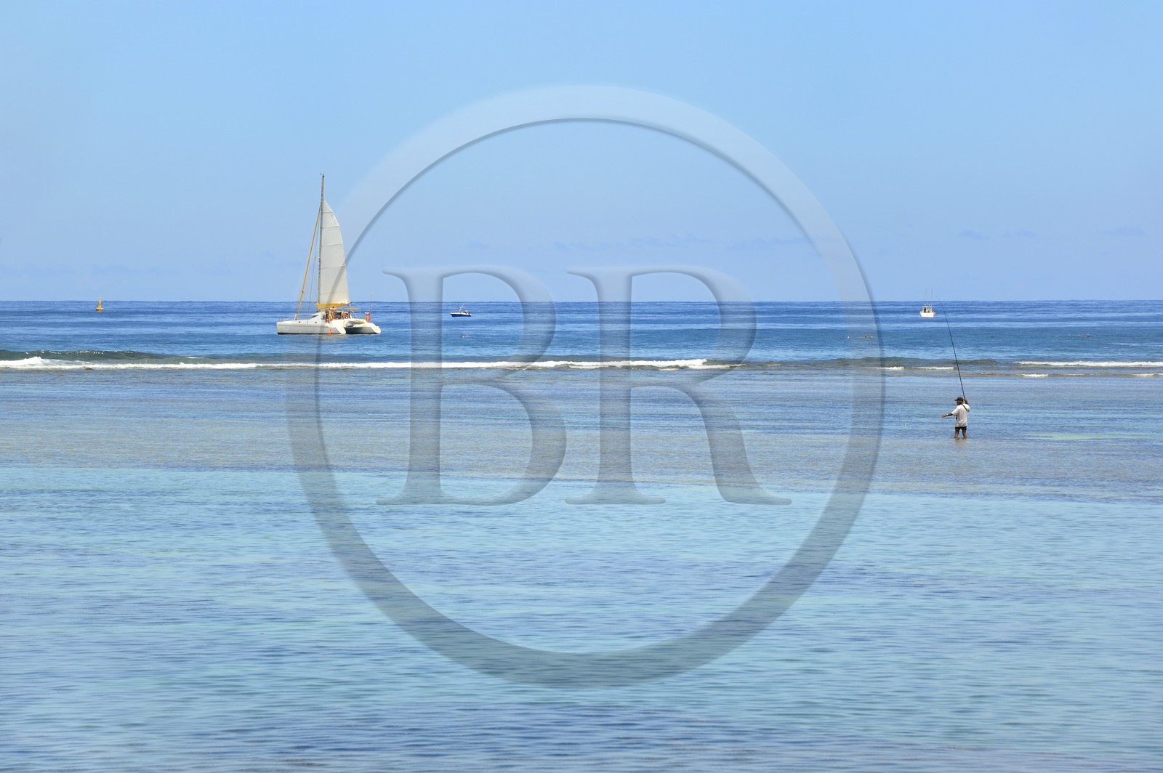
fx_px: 6456
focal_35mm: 200
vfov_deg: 6.9
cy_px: 386
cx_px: 582
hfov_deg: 10.3
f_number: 13
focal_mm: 200
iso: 200
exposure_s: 1/320
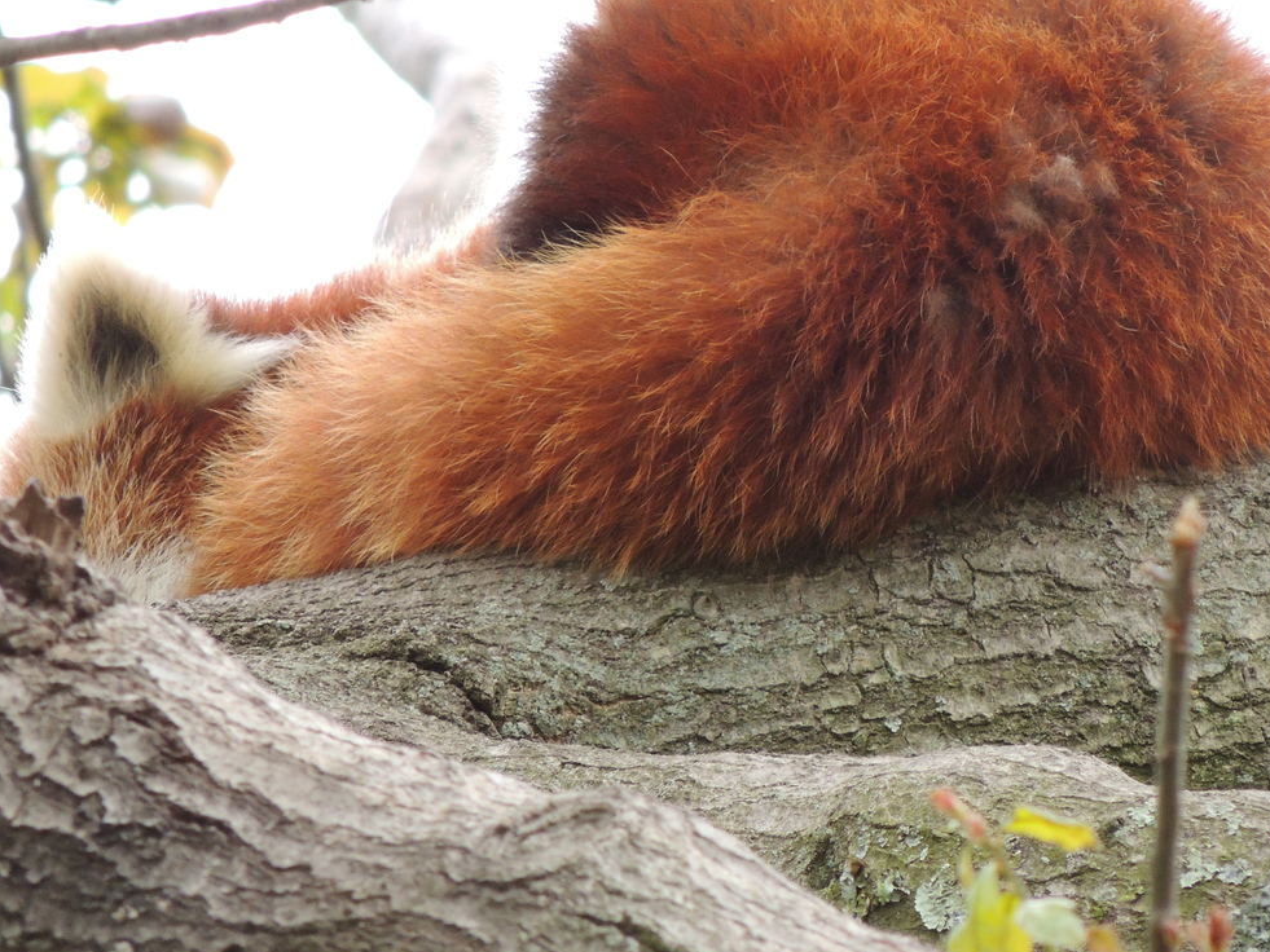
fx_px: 47884
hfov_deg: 1.5
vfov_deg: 1.1
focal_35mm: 1305
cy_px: 402
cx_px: 744
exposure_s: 1/200
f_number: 5.9
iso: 400
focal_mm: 180
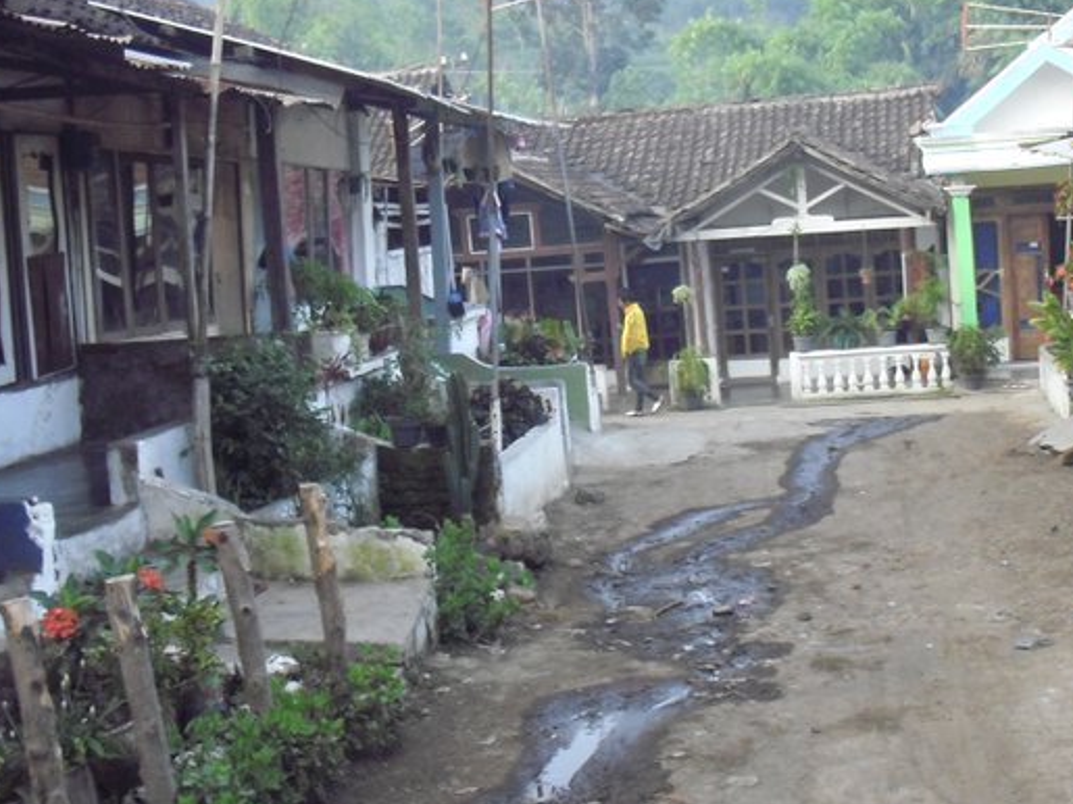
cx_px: 671
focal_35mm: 59
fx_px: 1828
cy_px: 329
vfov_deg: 24.8
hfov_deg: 32.6
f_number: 2.8
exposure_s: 1/125
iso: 200
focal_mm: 6.2
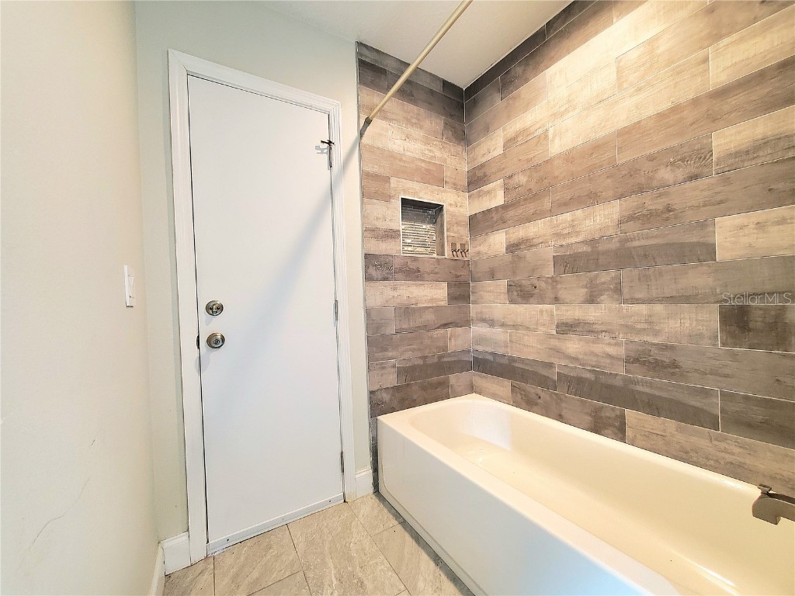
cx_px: 398
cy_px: 298
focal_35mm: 13
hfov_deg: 106.2
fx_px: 299
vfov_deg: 89.9
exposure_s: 1/30
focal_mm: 1.8
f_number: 2.2
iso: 400
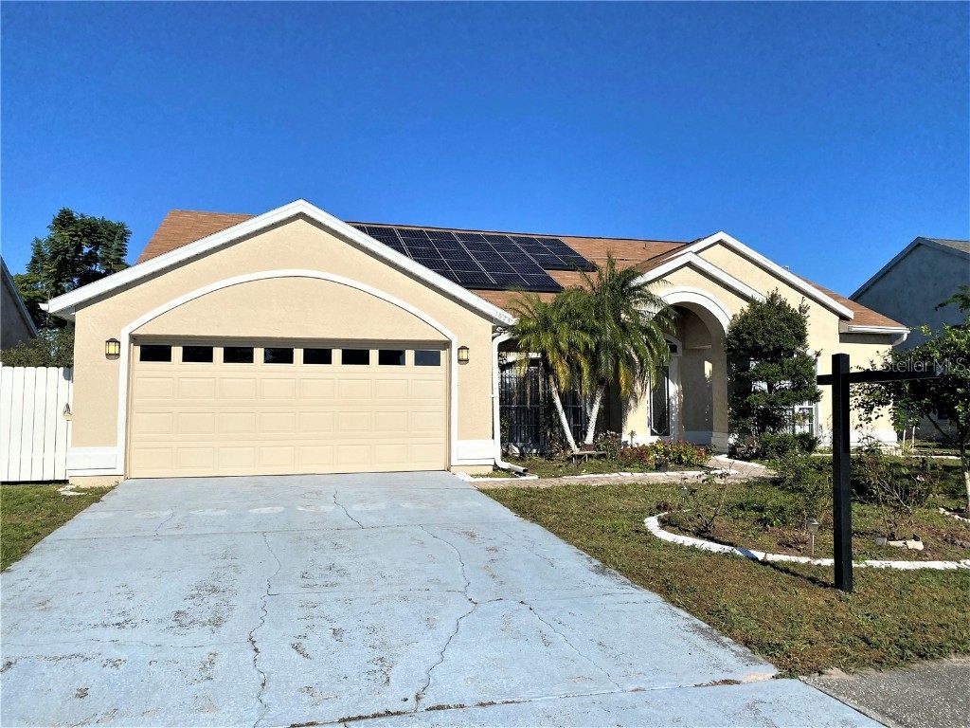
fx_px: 729
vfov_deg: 53.1
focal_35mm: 26
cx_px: 485
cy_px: 364
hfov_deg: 67.3
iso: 32
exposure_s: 1/6757
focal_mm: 4.25
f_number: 1.8
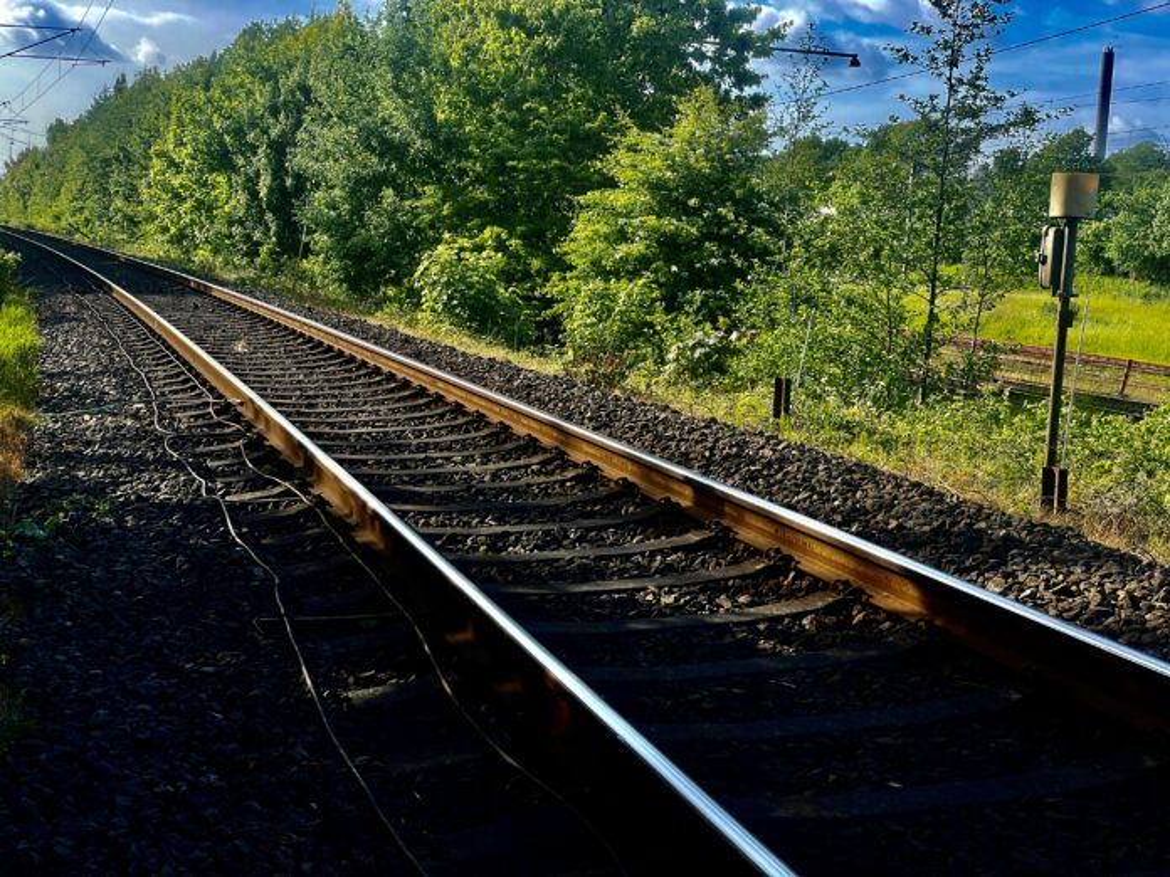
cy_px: 438
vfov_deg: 28.0
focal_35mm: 52
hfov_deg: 36.8
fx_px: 1758
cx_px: 585
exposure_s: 1/1089
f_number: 2
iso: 32
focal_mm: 6
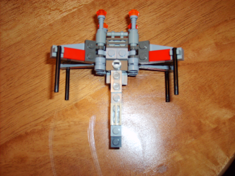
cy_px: 88
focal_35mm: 43
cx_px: 118
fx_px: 292
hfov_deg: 43.9
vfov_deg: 33.6
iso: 100
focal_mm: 7.2
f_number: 3
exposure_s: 1/45
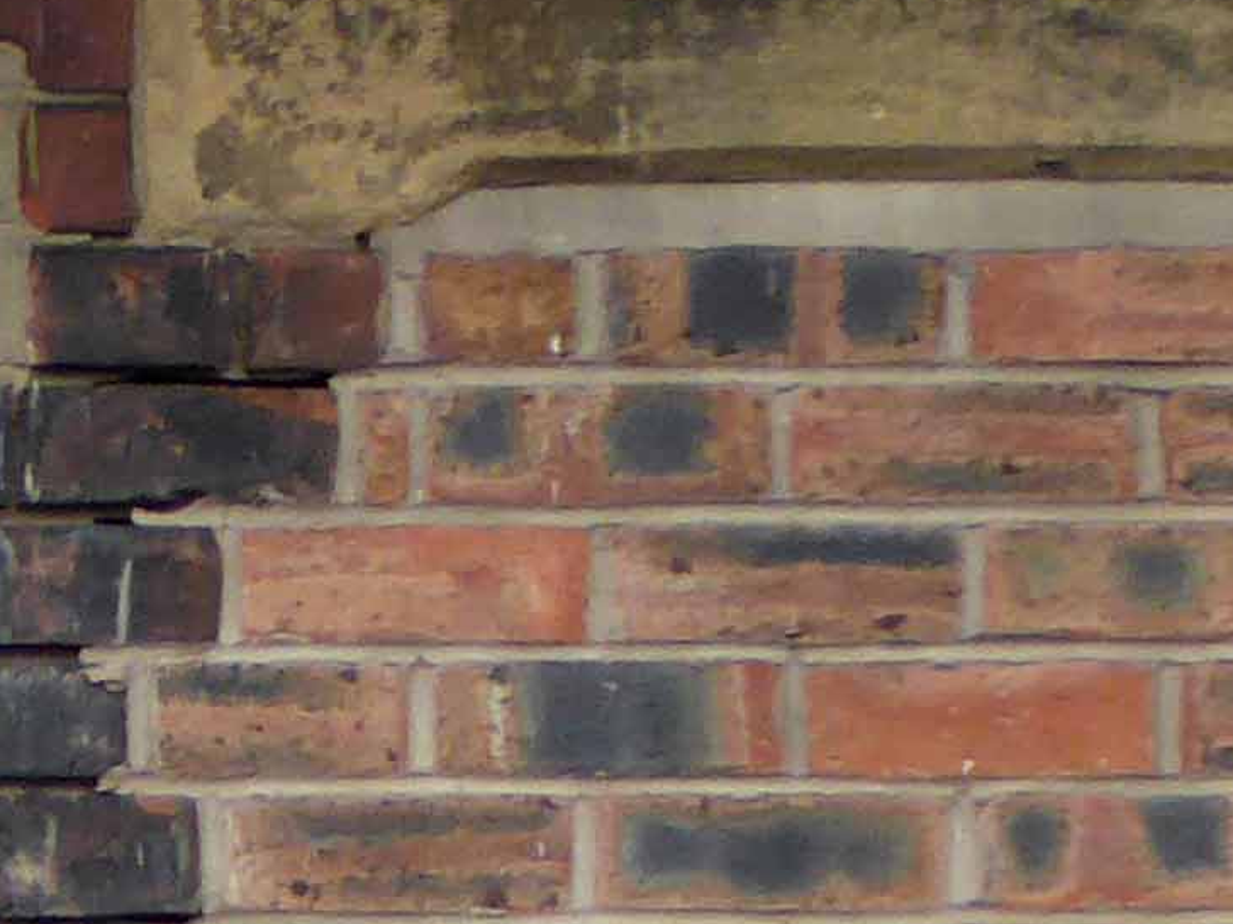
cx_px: -2485
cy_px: 1975
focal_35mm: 310
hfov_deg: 5.9
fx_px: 11040
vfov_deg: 4.7
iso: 100
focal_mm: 7.8
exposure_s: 1/200
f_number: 3.9
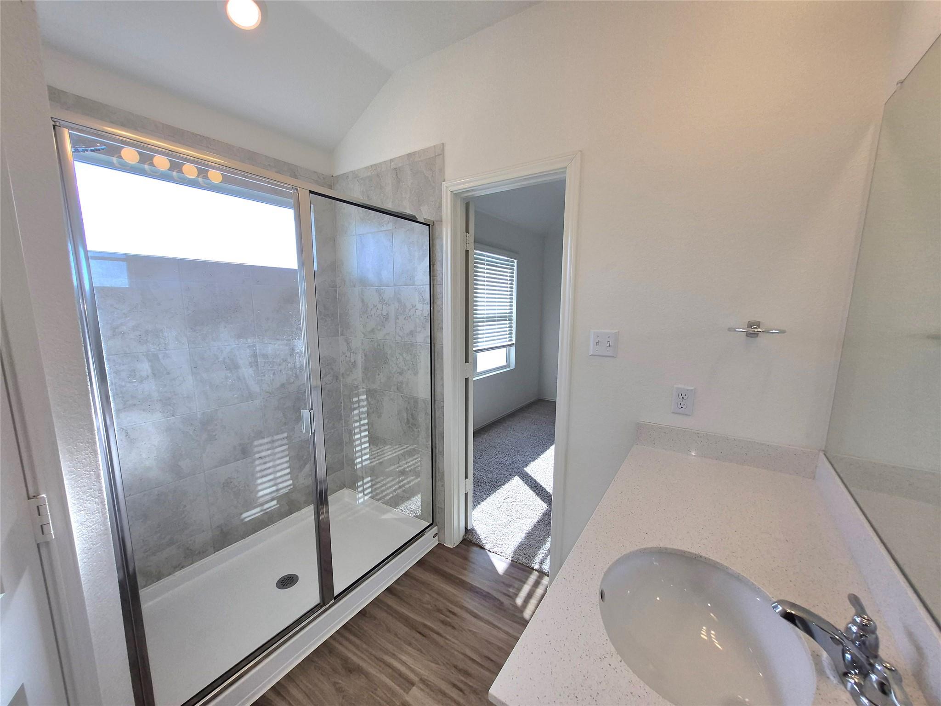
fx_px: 353
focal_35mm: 13
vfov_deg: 89.9
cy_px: 353
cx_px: 470
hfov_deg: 106.2
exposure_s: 1/270
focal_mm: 1.74
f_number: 2.2
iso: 40
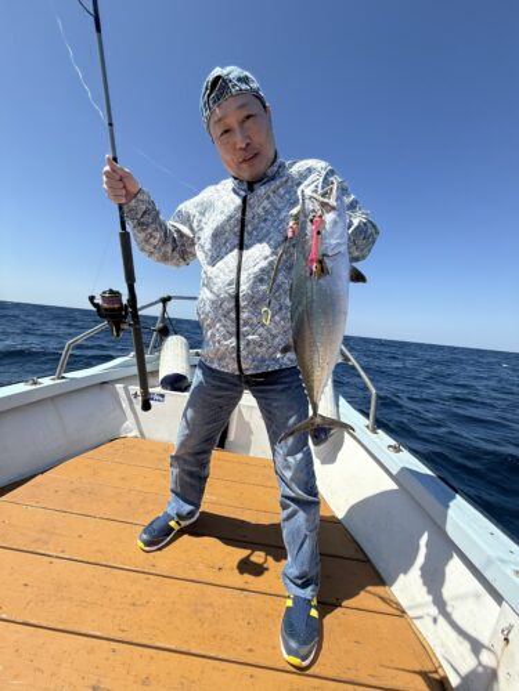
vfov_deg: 102.1
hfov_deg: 85.7
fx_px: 280
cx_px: 260
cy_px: 346
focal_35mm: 14
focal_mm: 2.22
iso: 50
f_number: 2.2
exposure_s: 1/2841
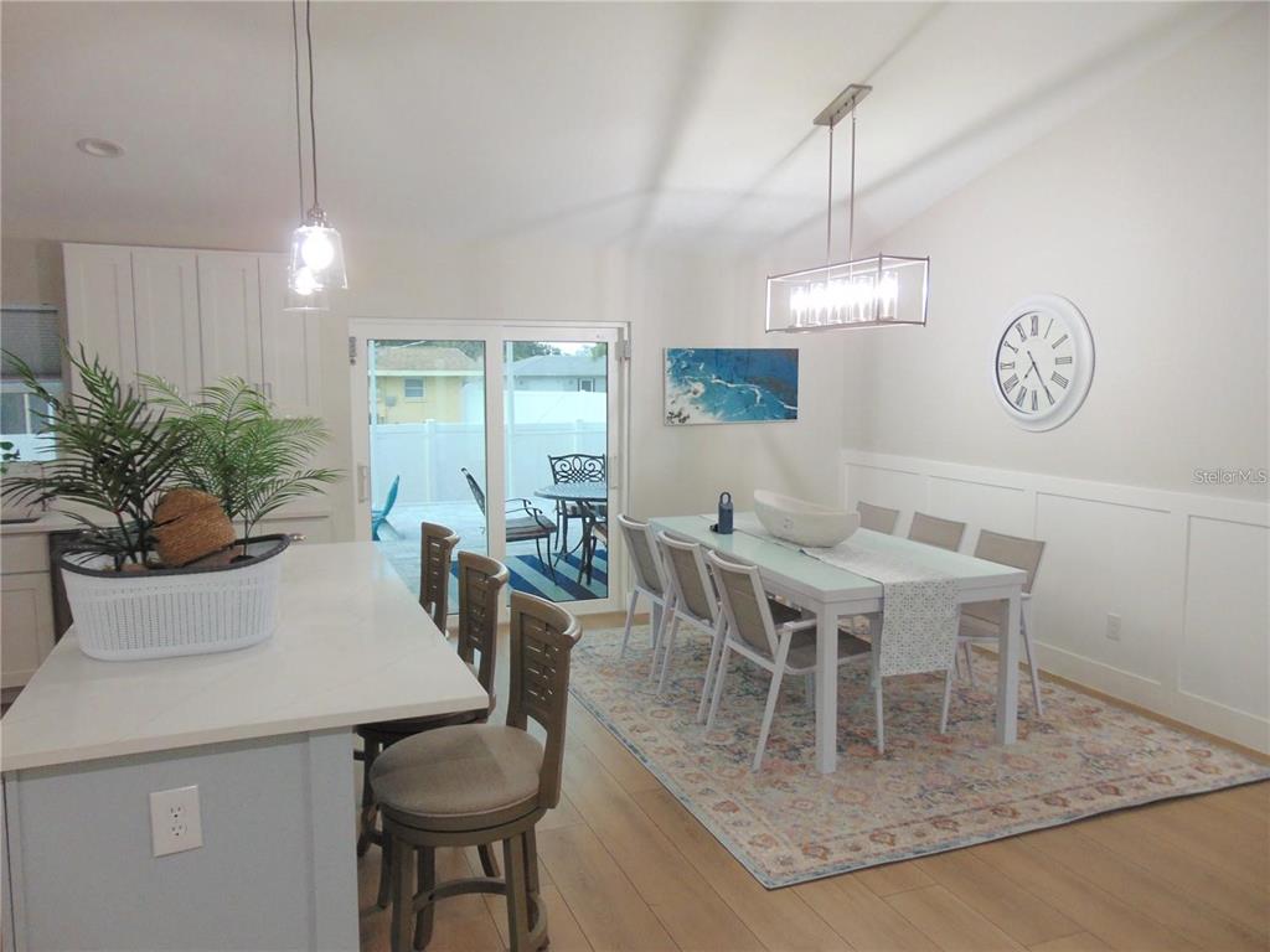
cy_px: 476
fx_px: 917
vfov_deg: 54.9
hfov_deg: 69.4
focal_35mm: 25
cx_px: 635
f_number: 3
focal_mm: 4.5
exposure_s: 1/30
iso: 160
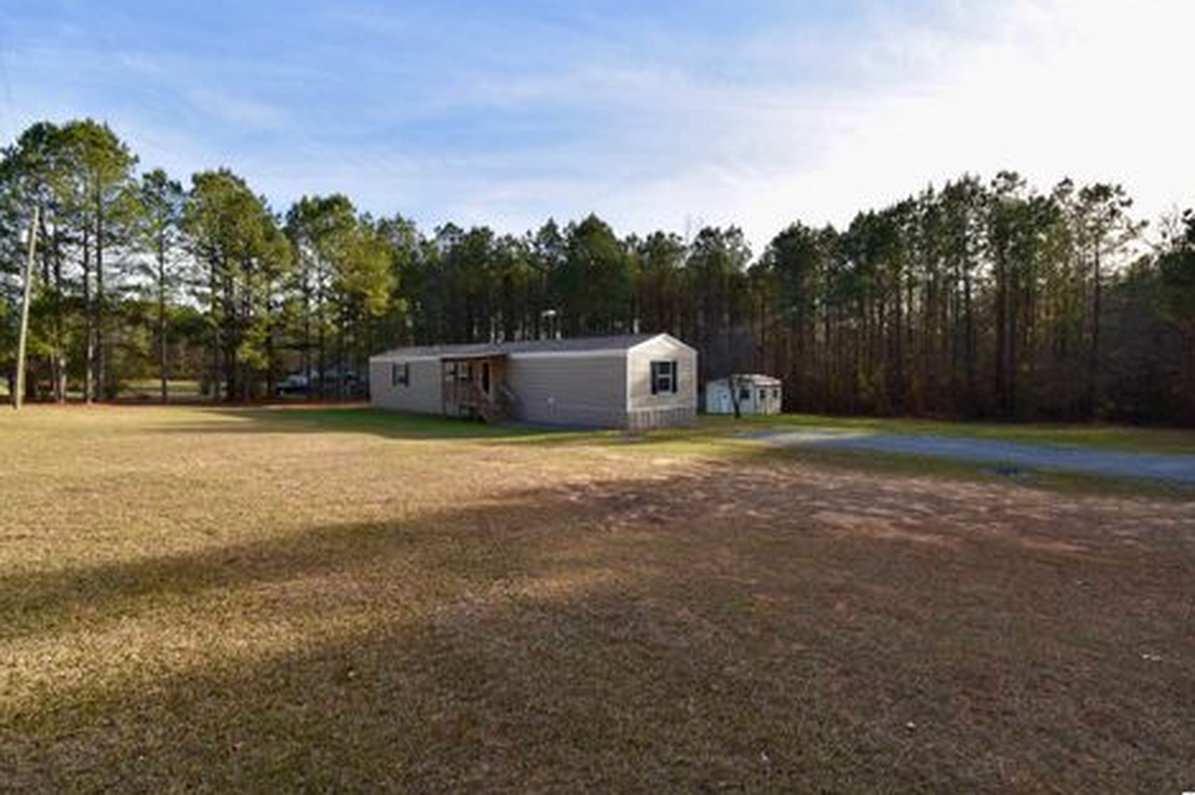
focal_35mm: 16
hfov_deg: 96.8
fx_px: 531
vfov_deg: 73.7
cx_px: 594
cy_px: 391
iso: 200
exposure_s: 1/250
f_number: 8
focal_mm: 10
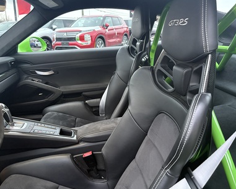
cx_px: 115
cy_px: 94
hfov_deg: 62.2
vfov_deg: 51.5
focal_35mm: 28
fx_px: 196
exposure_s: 1/31
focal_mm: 5.96
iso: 640
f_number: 1.6
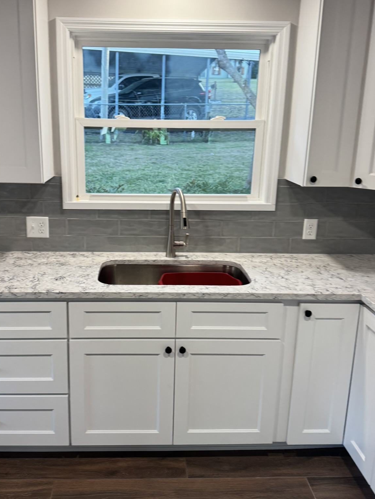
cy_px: 239
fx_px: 462
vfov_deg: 56.8
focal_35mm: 32
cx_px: 157
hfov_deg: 44.0
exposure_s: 1/120
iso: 160
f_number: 1.78
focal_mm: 6.76
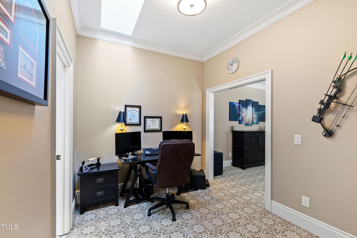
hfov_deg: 100.4
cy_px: 119
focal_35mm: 15
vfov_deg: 77.3
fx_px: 149
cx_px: 178
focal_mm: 10
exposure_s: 1.3
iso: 100
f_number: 8
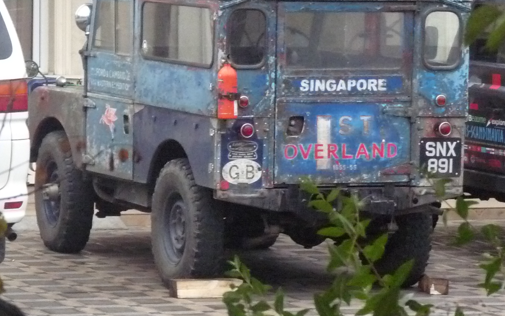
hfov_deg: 8.0
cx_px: 242
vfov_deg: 5.0
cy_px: 96
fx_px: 3607
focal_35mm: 262
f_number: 3.6
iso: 800
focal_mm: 20.8
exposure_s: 1/40
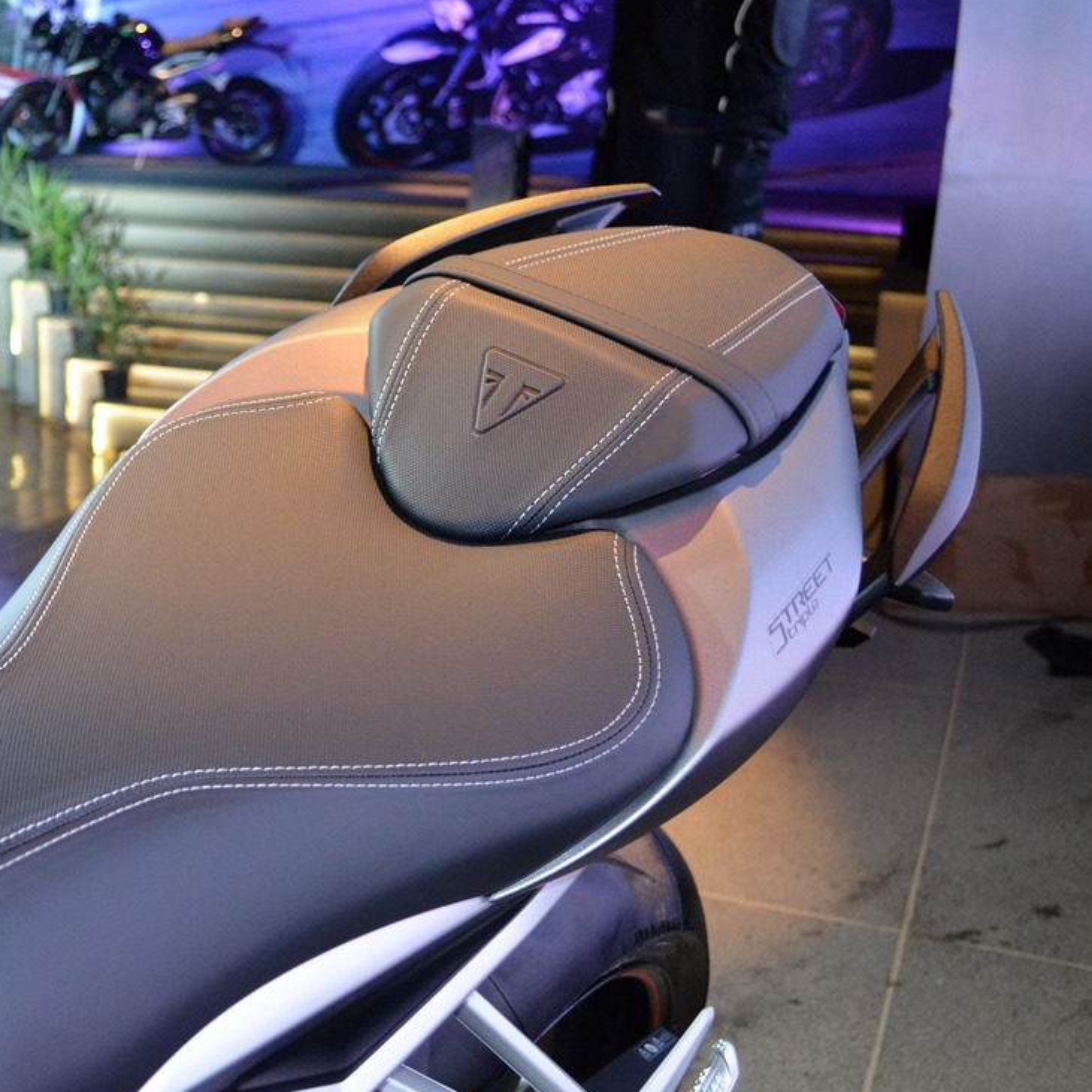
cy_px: 551
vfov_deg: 34.7
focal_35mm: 49
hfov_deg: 34.2
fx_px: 1749
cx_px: 324
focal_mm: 22
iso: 2000
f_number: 3.8
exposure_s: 1/60
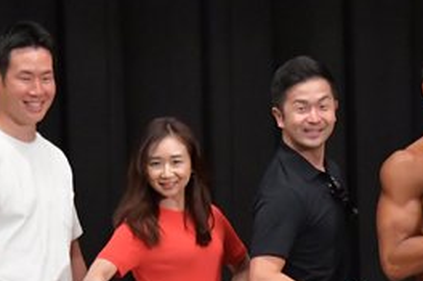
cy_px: 320
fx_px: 6451
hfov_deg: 3.8
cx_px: 376
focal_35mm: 550
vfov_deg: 2.5
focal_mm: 125
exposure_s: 1/400
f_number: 5.6
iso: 6400
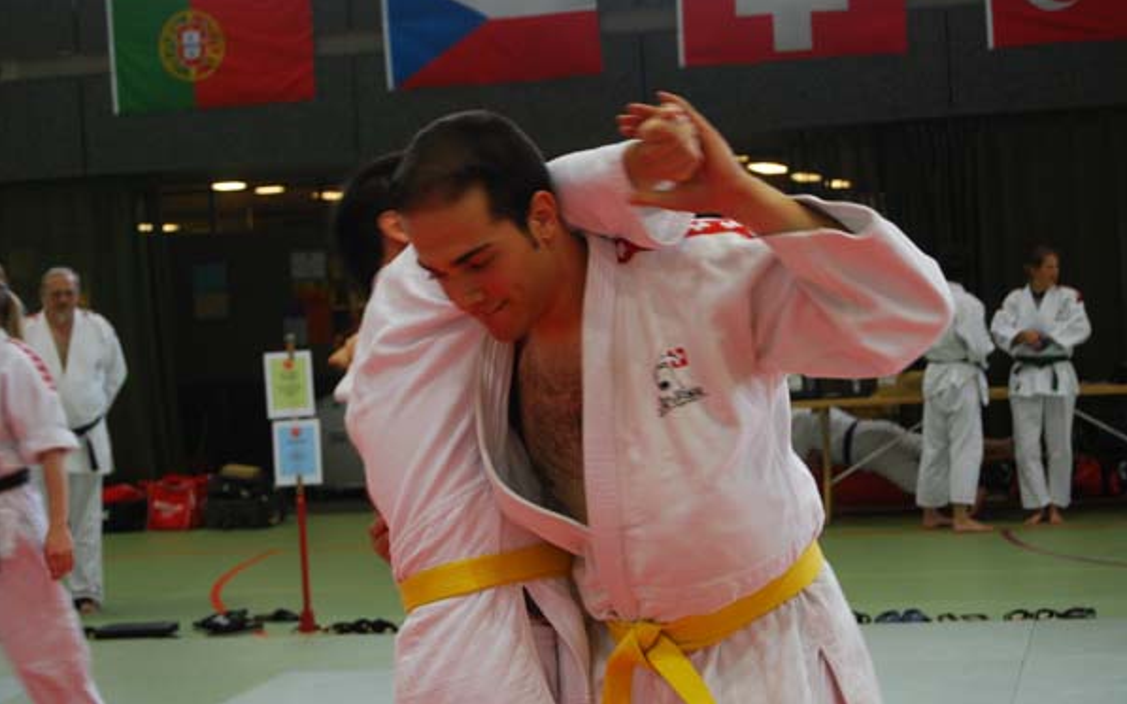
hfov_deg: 26.8
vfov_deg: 16.9
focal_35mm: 77
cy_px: 360
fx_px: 2365
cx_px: 563
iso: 560
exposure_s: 1/30
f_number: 5.6
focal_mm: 50
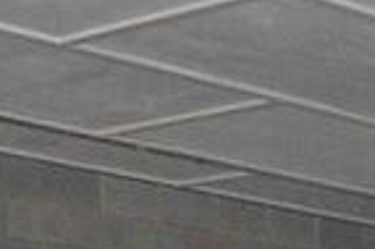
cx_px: 392
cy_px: 598
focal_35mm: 182
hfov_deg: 11.2
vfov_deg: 7.1
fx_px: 1894
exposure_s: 1/60
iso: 3200
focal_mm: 18
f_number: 3.5
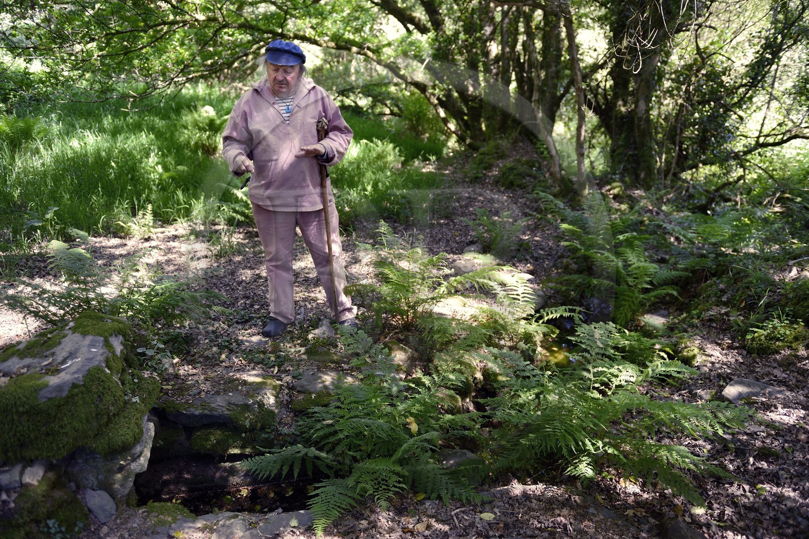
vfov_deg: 51.3
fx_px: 562
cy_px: 277
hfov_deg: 71.5
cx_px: 398
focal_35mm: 25
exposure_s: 1/160
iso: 400
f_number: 2.8
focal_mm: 24
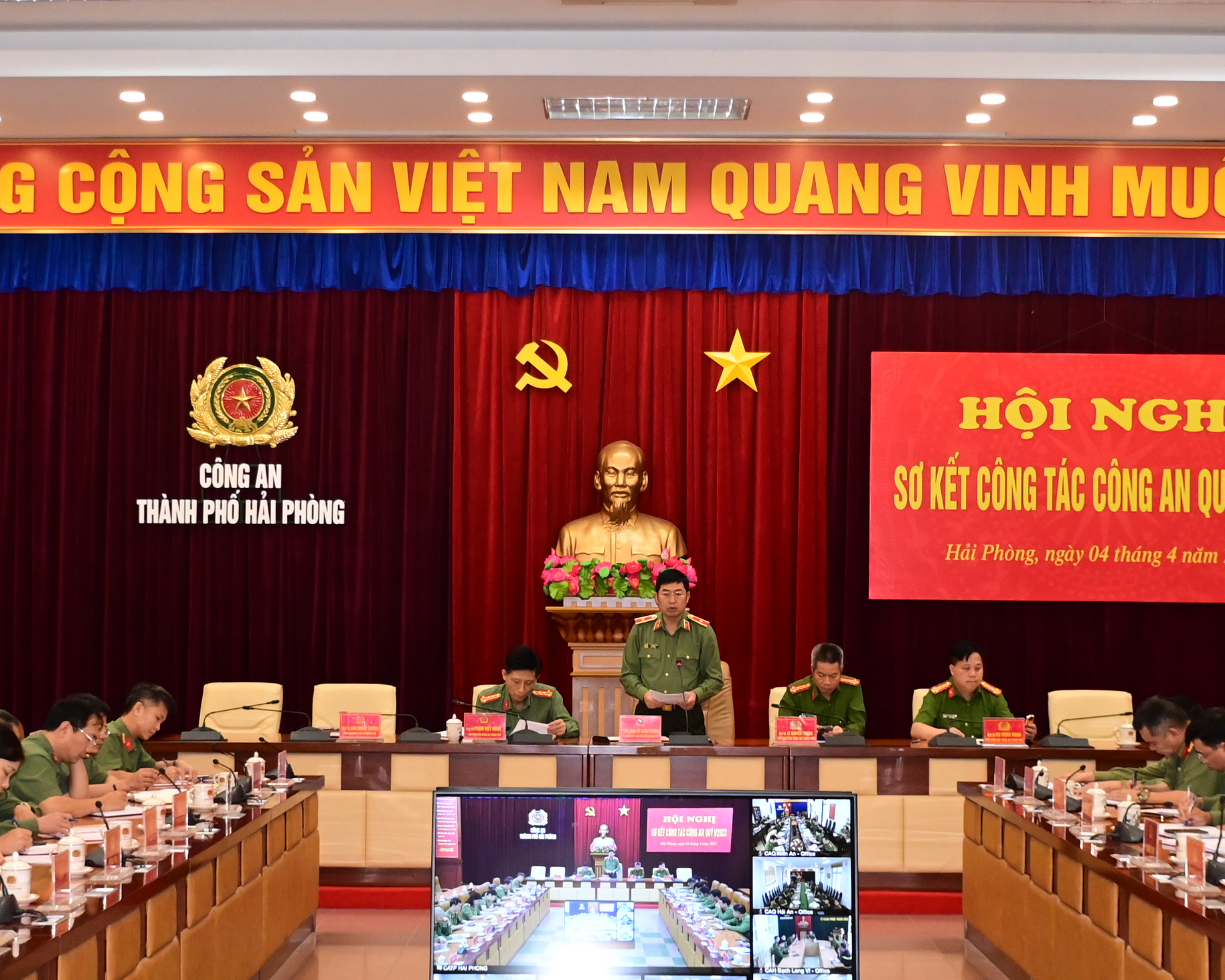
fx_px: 2465
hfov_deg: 27.9
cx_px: 621
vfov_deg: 22.4
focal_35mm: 68
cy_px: 587
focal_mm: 30
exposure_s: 1/200
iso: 2500
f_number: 5
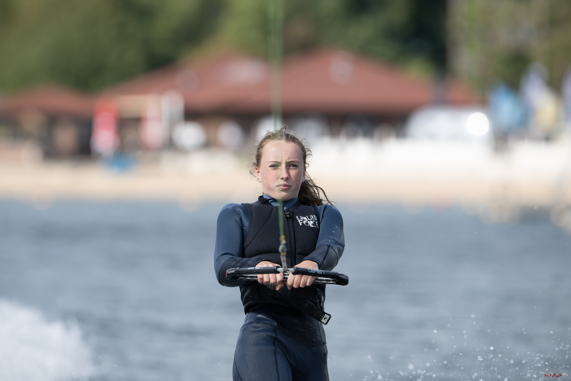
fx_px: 6344
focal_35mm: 400
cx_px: 286
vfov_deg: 3.4
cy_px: 190
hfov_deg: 5.2
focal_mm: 400
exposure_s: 1/2500
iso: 320
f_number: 5
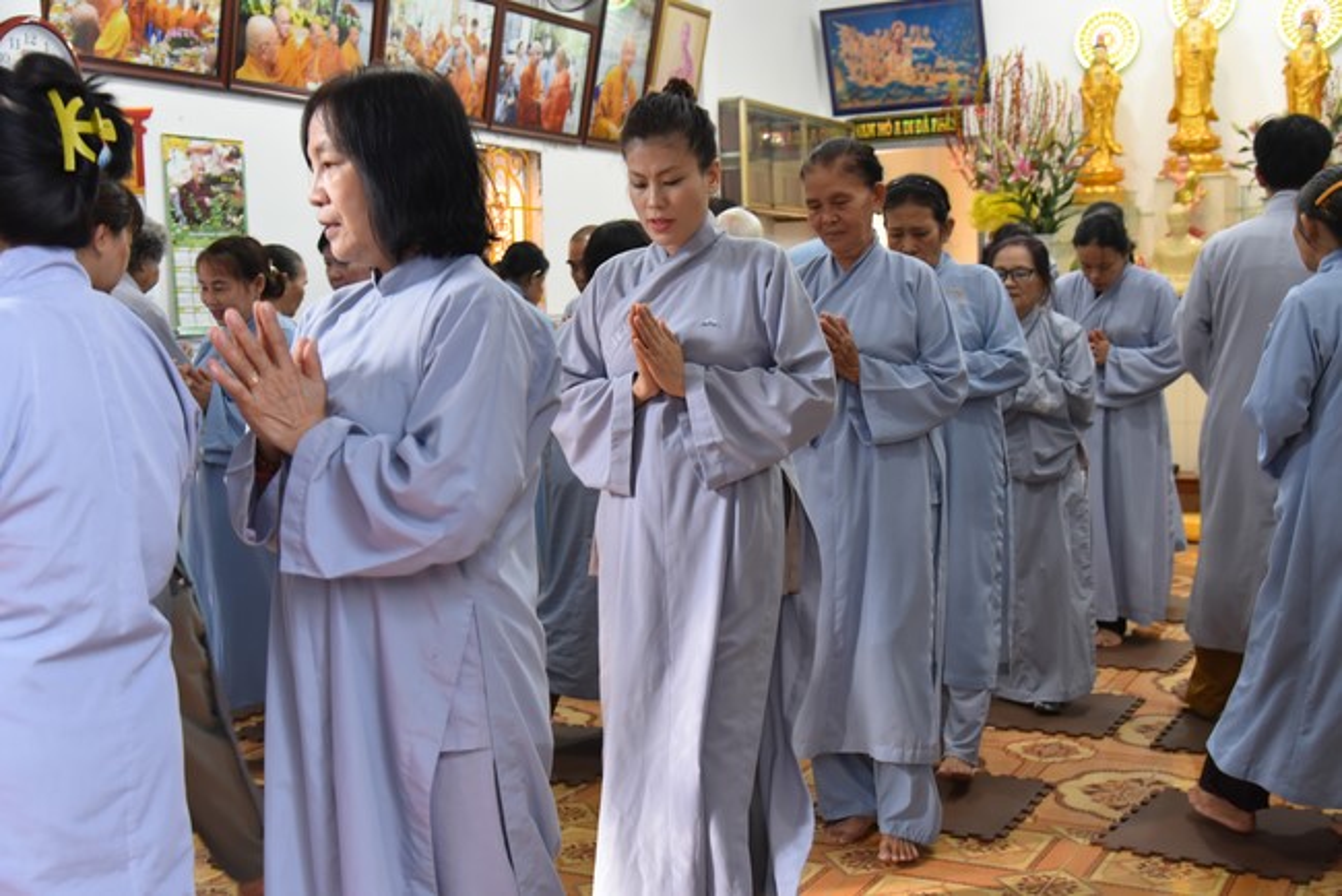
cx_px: 671
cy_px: 448
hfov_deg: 48.4
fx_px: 1492
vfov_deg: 33.4
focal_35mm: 40
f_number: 5
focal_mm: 40
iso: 1600
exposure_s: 1/100
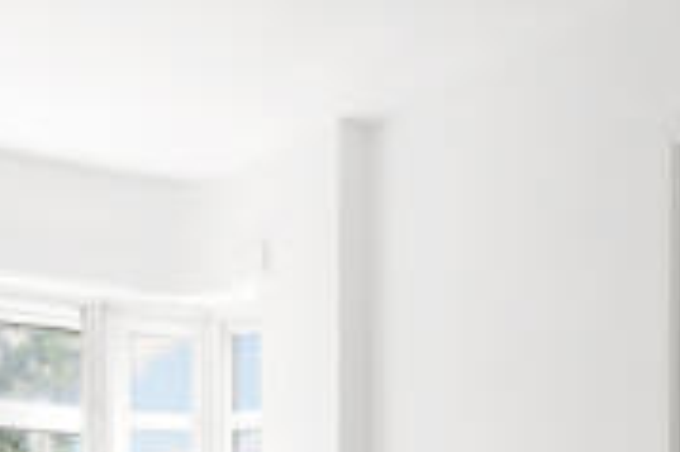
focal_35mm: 80
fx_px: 1510
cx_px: 293
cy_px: 651
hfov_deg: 25.4
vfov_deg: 15.8
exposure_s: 1/5
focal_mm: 14
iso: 200
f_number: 16
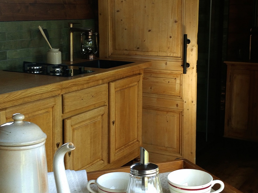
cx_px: 127
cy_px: 91
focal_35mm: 49
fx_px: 365
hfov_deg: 38.9
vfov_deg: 29.7
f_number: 1.7
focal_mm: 4.1
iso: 125
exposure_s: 1/33
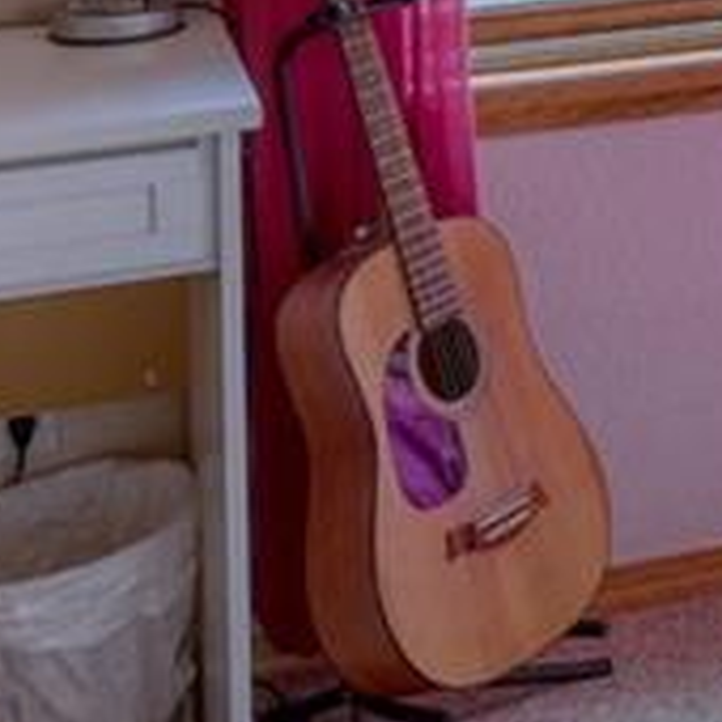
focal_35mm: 120
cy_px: -510
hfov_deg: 12.9
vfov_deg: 13.3
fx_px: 2832
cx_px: 1393
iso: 1000
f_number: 6.4
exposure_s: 4
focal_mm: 10
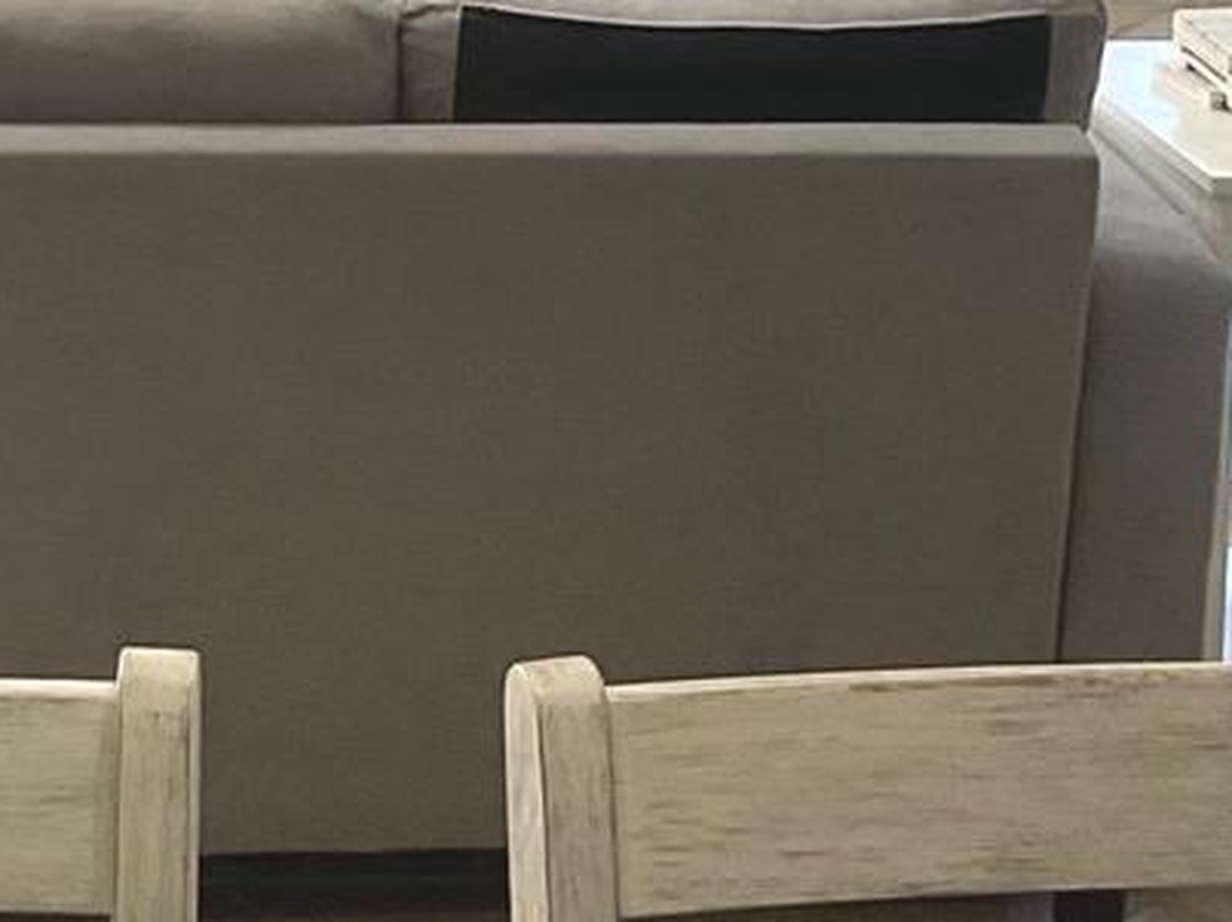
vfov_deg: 13.1
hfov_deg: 18.4
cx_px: 15
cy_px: -631
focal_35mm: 104
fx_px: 3699
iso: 64
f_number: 1.8
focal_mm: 3
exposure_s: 1/120
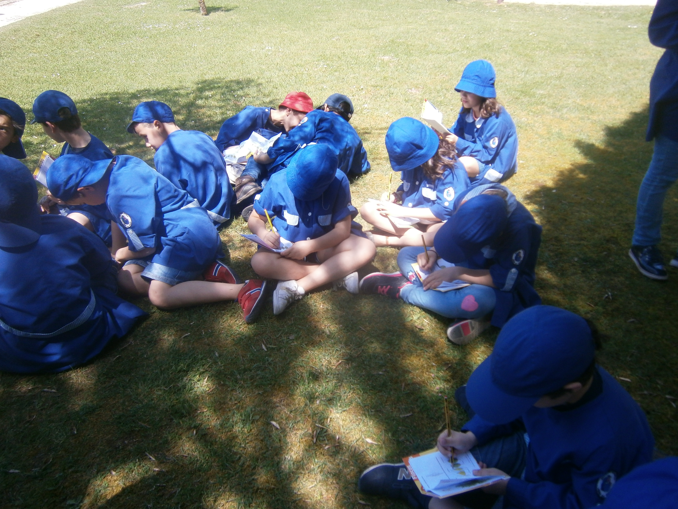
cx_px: 339
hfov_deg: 67.3
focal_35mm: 26
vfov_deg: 53.1
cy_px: 254
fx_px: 509
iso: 80
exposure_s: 1/400
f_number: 2.8
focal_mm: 4.7
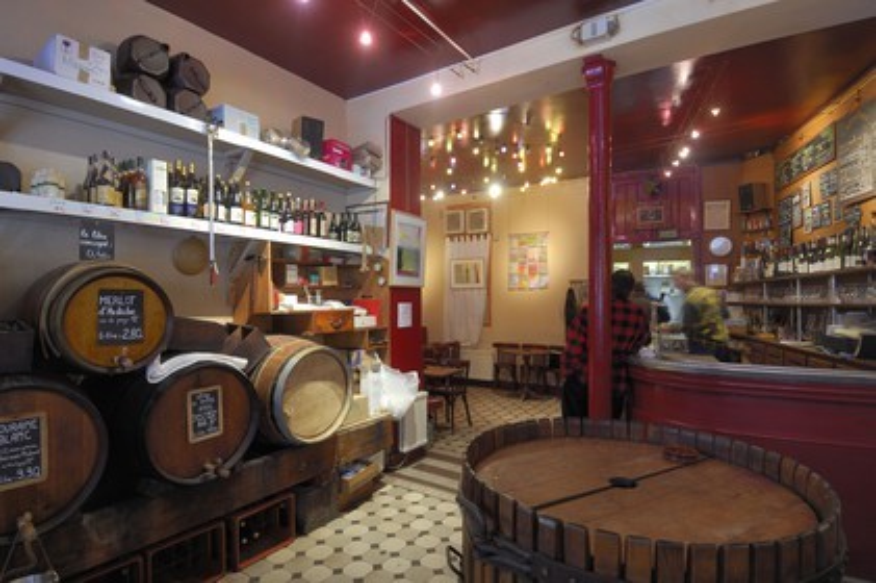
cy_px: 292
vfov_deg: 67.3
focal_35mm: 18
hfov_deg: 90.0
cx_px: 438
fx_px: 438
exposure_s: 1.6
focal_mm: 12
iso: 100
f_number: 8
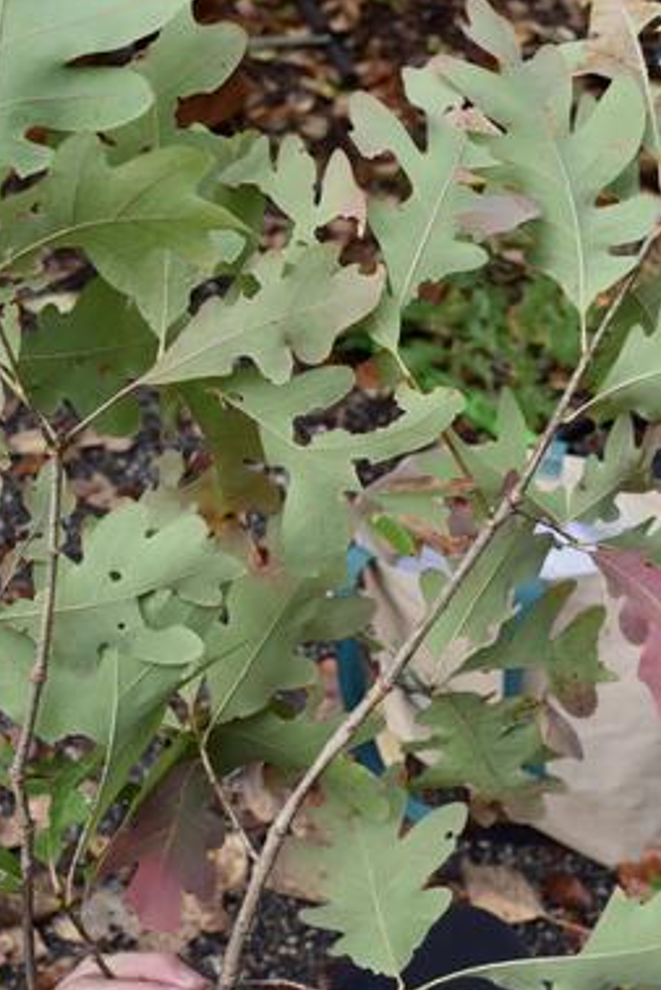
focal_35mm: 57
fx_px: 1568
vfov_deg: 35.0
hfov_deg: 23.0
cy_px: 494
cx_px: 630
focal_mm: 24
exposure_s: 1/160
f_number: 6.3
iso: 400
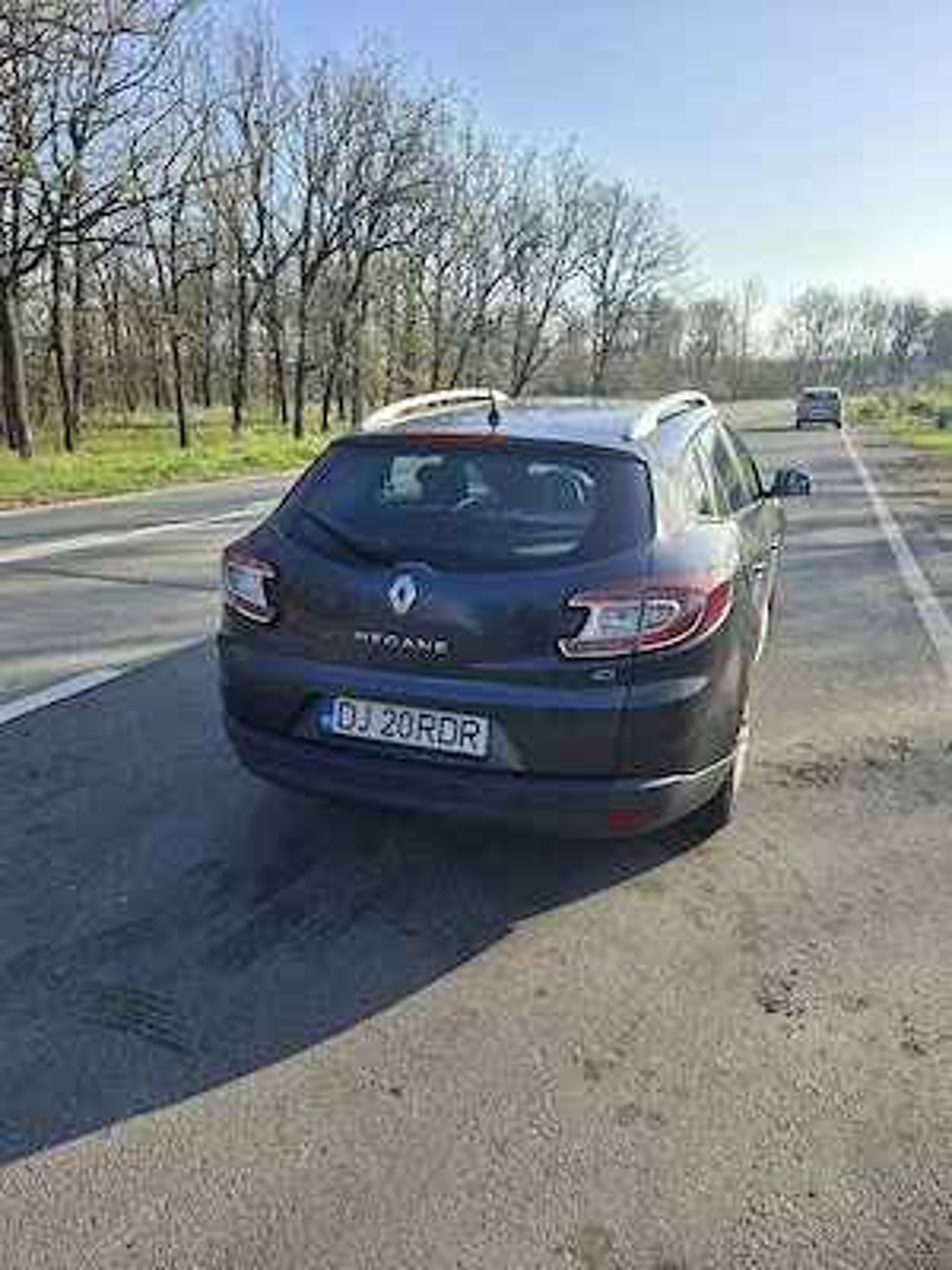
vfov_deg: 73.9
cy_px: 635
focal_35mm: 23
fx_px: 843
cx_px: 476
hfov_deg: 58.9
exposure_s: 1/1000
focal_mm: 5.54
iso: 50
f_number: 1.8
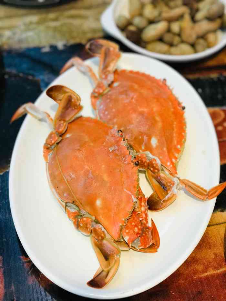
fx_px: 496
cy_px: 150
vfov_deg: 33.8
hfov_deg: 25.7
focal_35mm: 57
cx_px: 113
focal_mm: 6.6
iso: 64
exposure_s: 1/50
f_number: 2.8
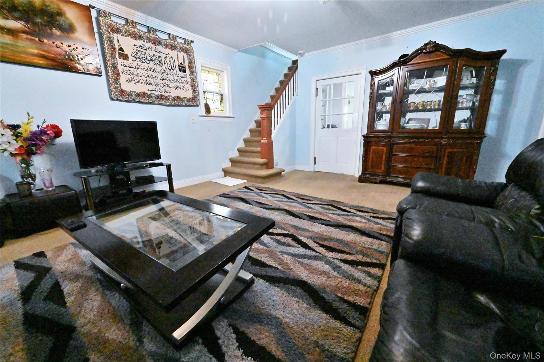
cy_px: 181
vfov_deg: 81.2
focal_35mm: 14
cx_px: 272
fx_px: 212
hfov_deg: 104.3
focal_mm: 14
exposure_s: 1/160
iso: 25600
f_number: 9
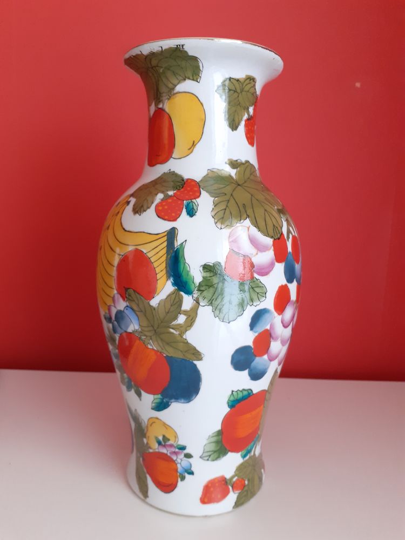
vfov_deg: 65.3
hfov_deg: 51.4
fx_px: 421
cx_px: 202
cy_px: 270
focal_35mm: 27
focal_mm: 3.6
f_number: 1.9
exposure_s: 1/33
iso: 200
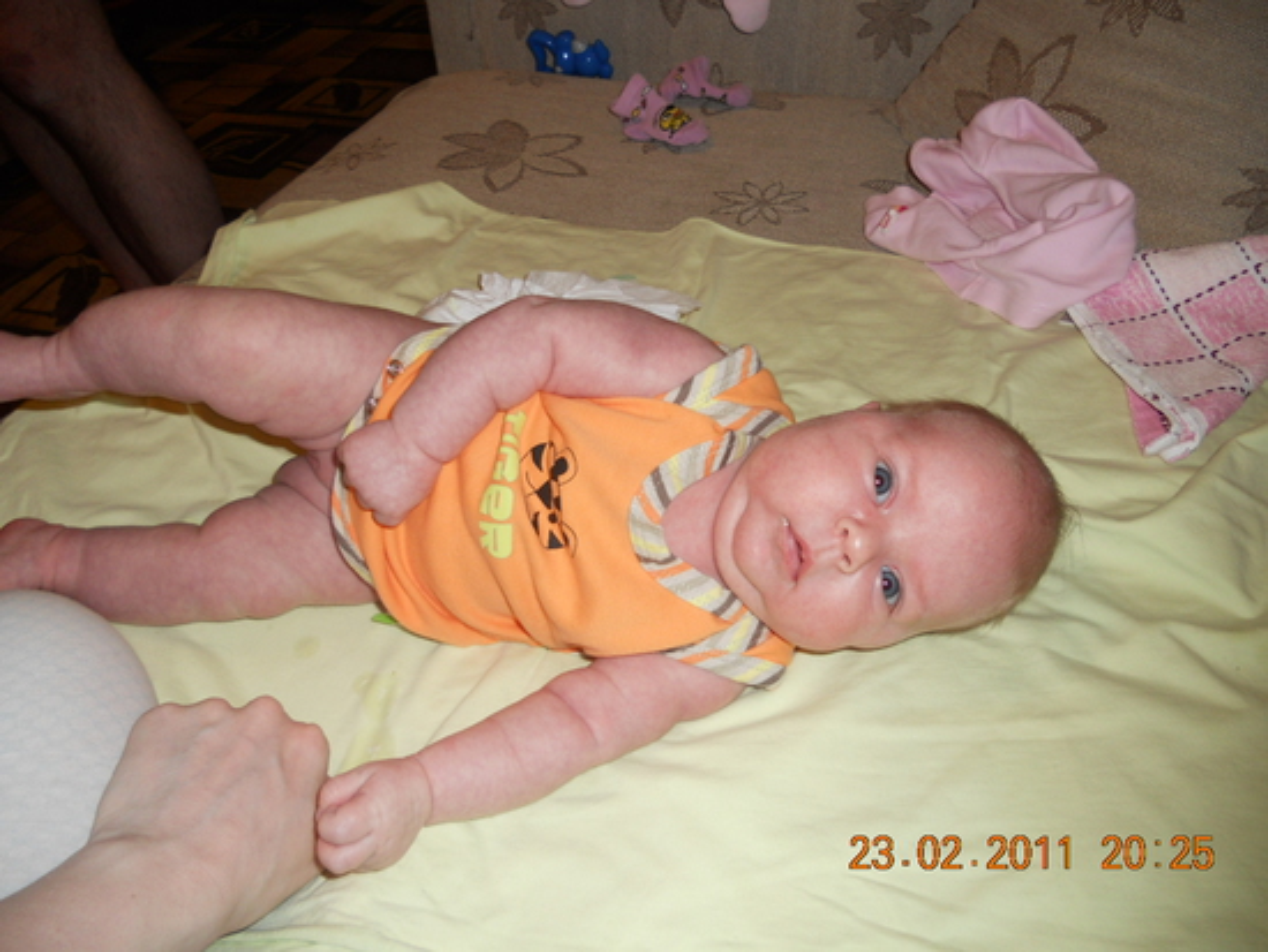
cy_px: 476
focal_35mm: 27
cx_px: 634
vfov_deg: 51.4
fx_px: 989
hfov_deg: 65.3
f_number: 3.2
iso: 80
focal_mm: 4.9
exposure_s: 1/25
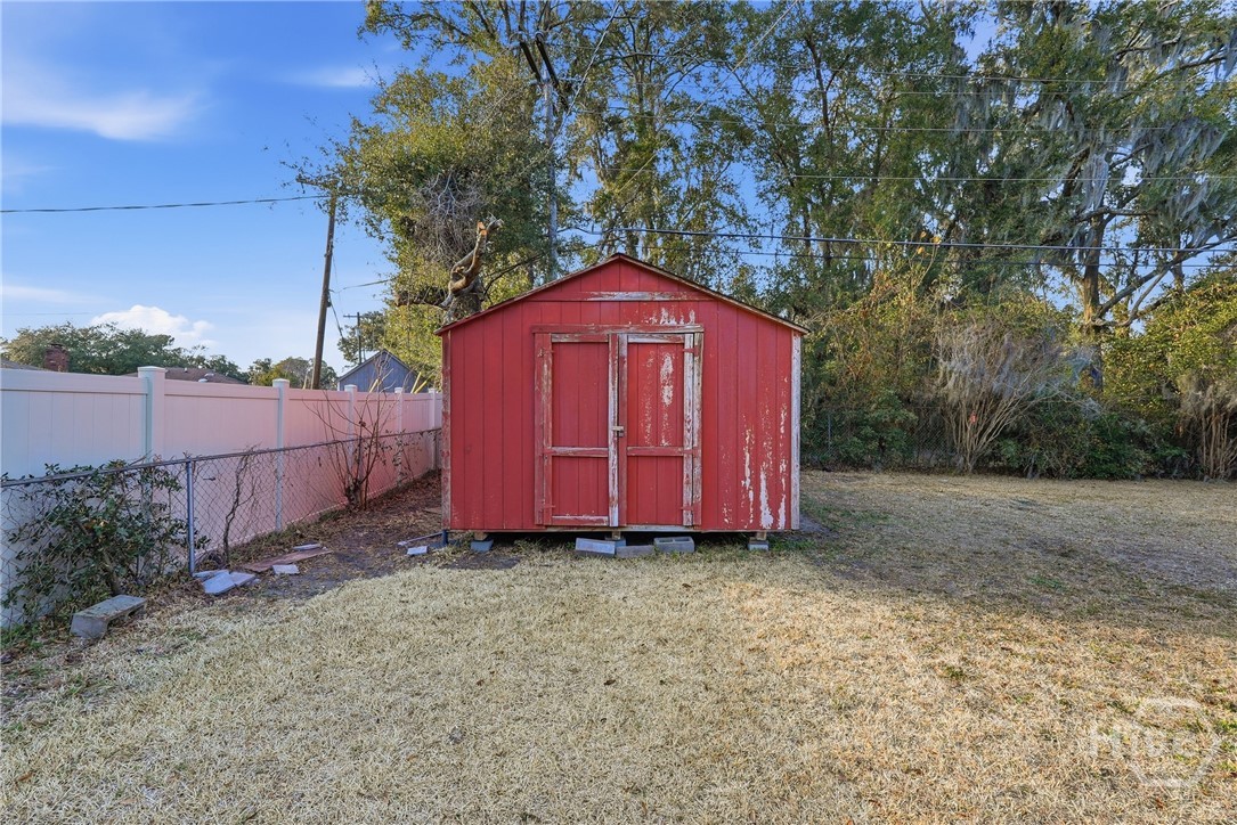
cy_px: 412
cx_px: 618
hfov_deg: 96.7
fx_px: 550
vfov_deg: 73.8
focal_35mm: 16
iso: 320
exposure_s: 1/320
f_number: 9
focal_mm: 16
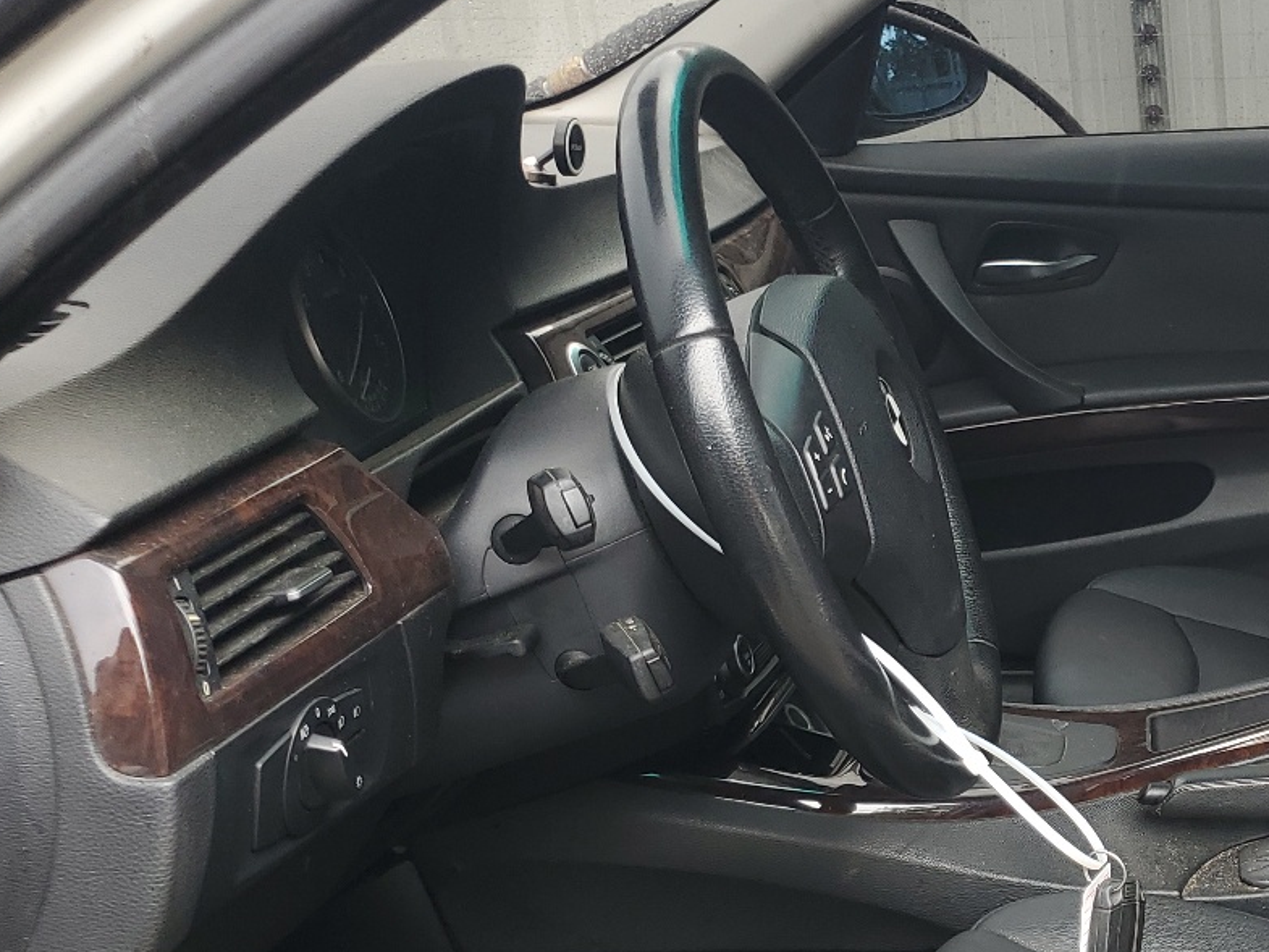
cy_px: 800
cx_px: 1217
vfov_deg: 26.9
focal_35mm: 53
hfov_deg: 33.6
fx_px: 1943
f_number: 1.5
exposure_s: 1/132
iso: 50
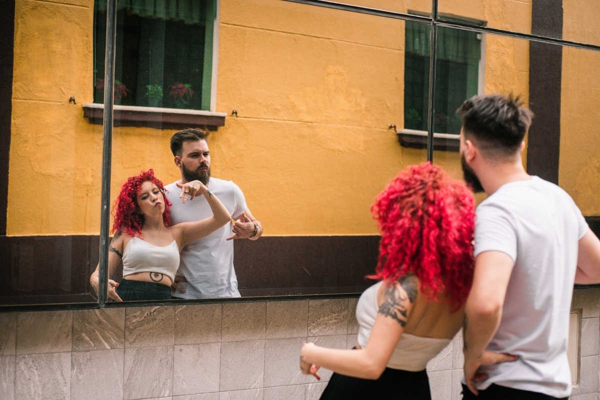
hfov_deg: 39.6
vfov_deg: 27.0
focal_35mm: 50
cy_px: 200
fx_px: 834
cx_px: 300
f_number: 3.2
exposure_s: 1/160
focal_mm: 50
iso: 800
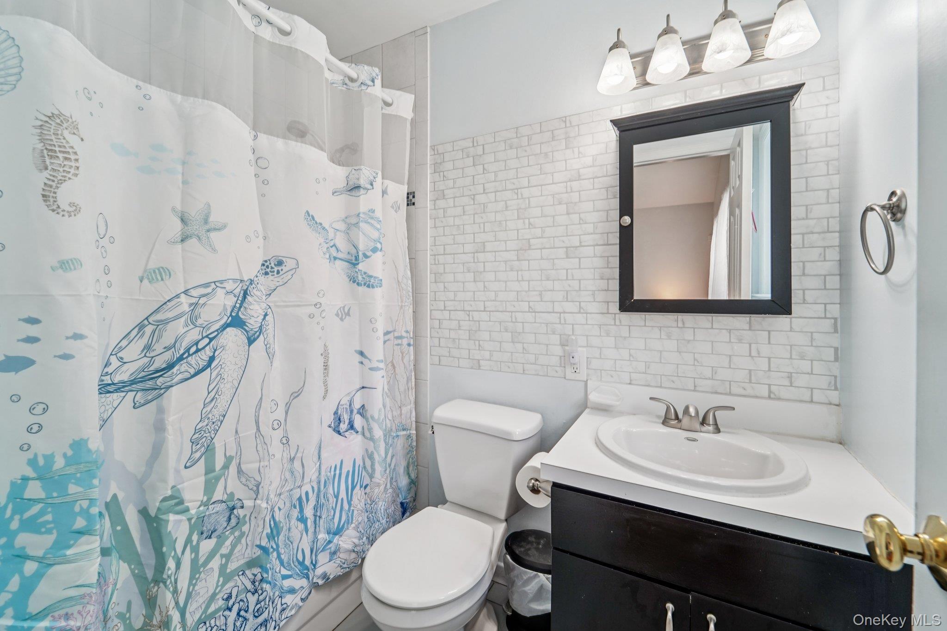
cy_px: 316
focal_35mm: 14
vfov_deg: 81.2
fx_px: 368
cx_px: 474
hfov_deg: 104.3
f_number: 8
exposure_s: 1/25
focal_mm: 14
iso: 320
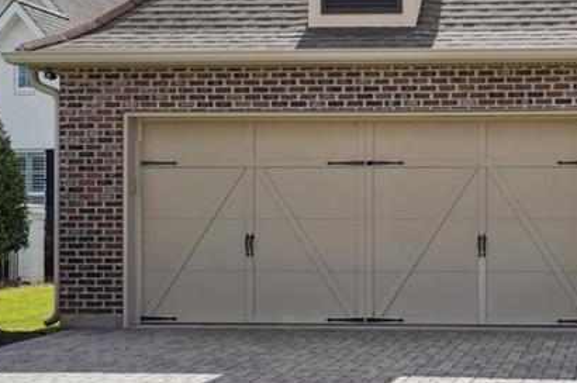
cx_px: 564
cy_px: 91
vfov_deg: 20.7
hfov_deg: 29.2
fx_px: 1040
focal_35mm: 65
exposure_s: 1/800
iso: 800
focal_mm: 26
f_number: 11
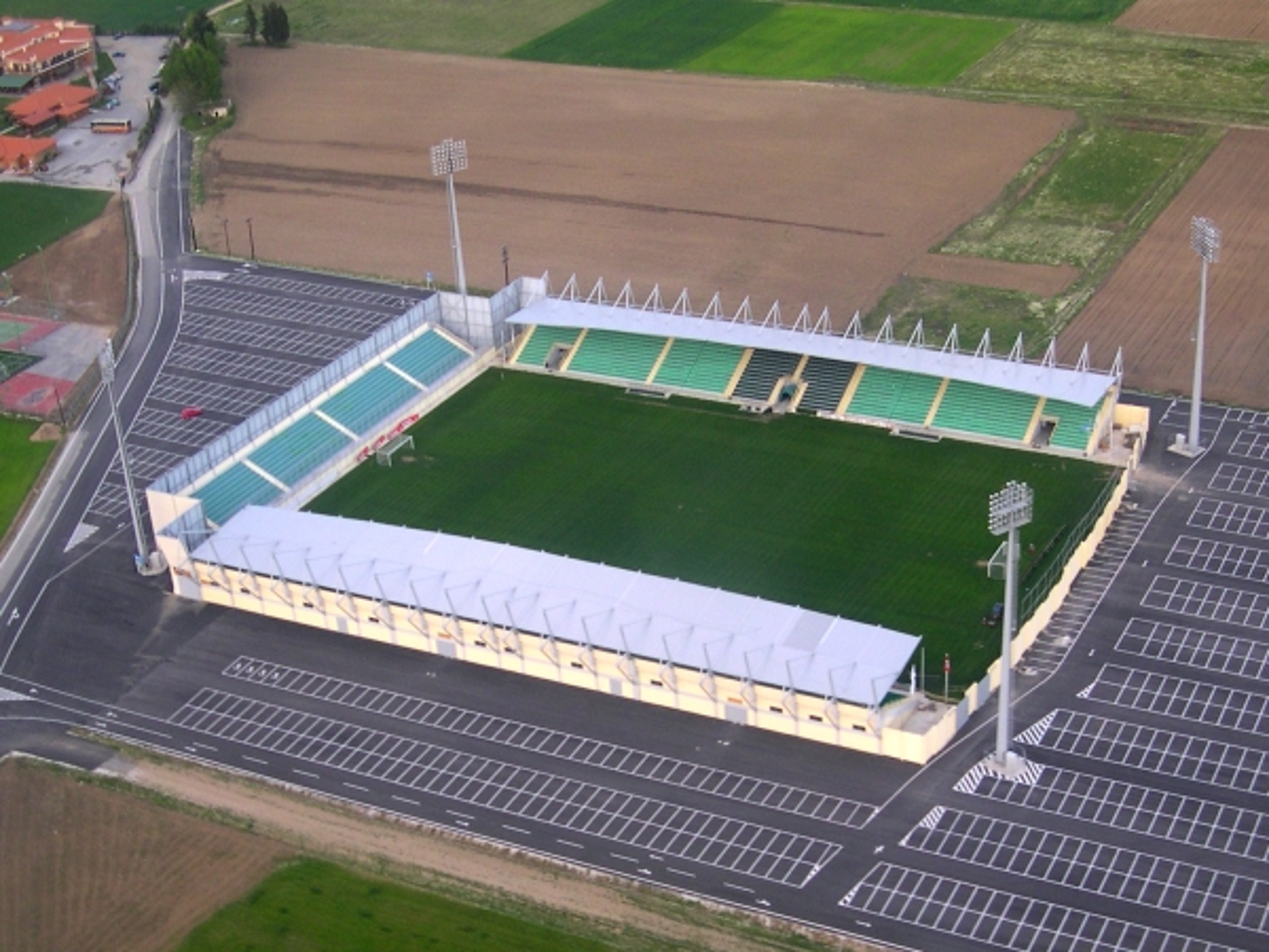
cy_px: 476
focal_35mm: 38
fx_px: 1393
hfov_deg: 49.0
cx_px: 634
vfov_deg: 37.7
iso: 100
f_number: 2.8
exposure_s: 1/113
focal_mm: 8
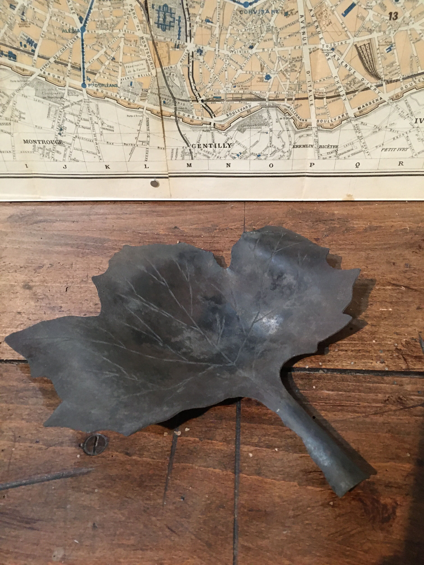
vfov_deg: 61.7
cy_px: 282
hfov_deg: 48.2
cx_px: 212
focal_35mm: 29
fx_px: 474
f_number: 2.2
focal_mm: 4.15
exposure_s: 1/17
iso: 250
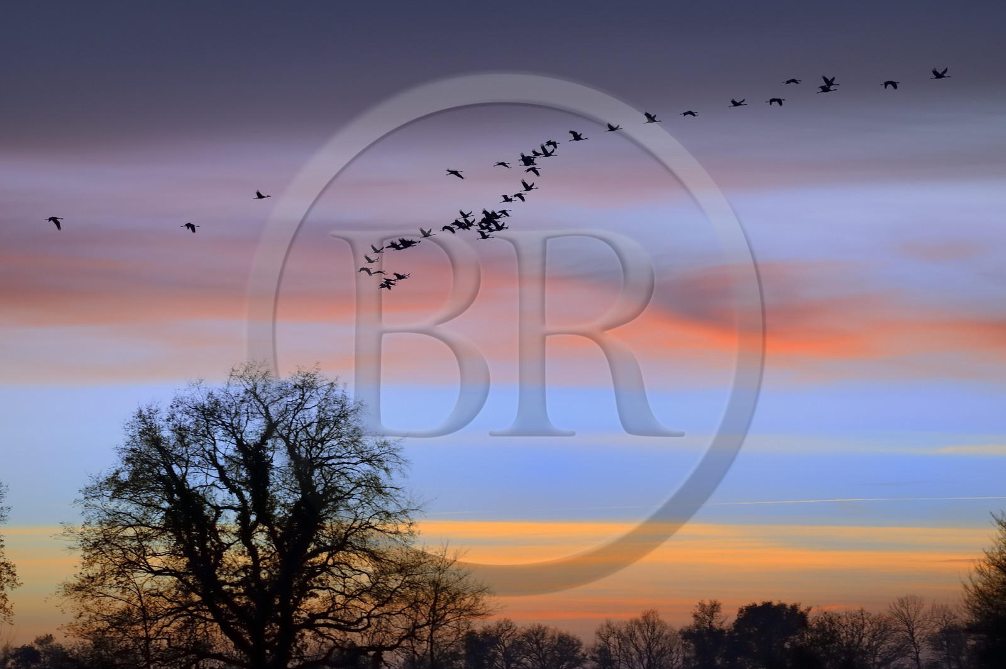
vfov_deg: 6.9
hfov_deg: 10.3
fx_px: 5584
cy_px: 334
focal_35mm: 200
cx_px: 503
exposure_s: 1/160
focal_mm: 200
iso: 800
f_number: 5
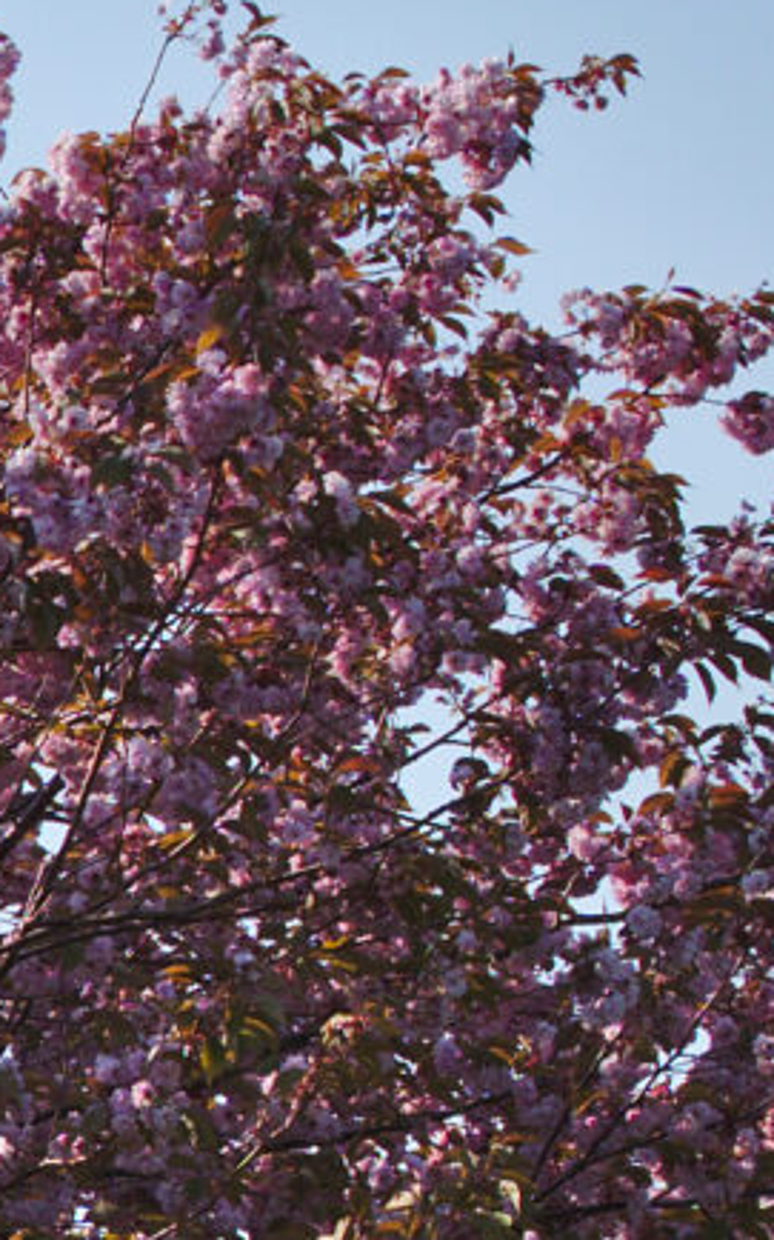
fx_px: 10673
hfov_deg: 4.0
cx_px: -1571
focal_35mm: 316
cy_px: 1519
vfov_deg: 6.6
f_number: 5.6
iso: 100
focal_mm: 35
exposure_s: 1/500
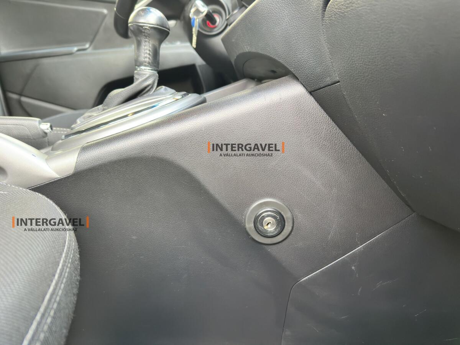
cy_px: 172
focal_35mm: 24
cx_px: 230
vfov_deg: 56.8
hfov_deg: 71.6
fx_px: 319
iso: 400
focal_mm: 6.86
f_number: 1.78
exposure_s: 1/45
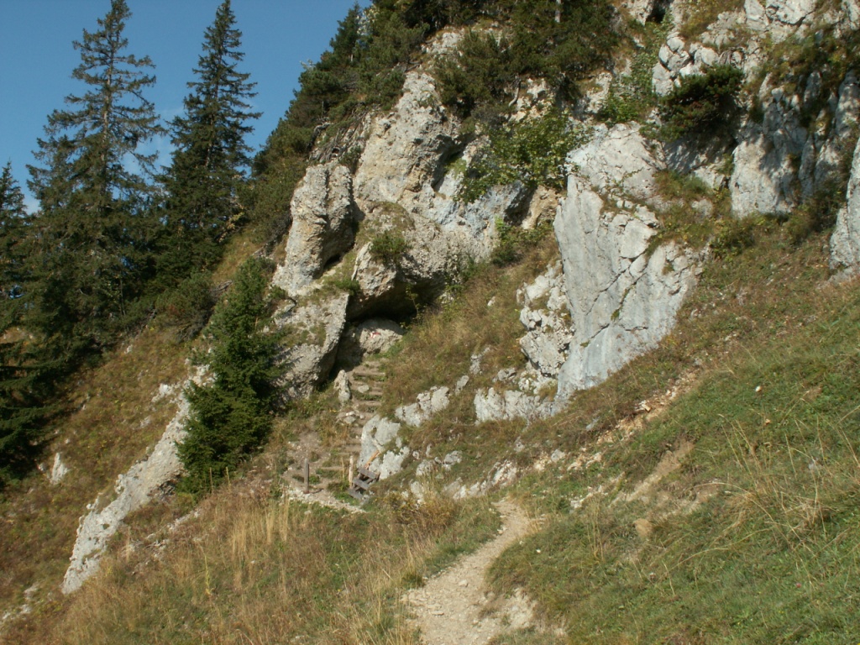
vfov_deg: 34.3
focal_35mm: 42
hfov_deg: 44.8
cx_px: 430
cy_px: 322
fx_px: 1043
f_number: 6.3
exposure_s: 1/200
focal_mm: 7.04
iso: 50
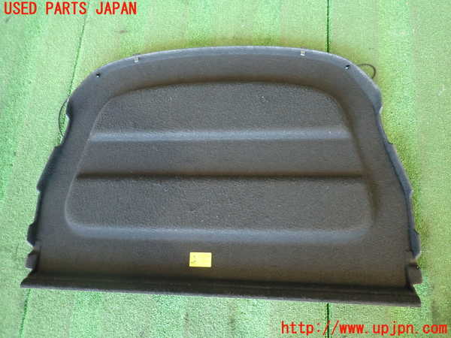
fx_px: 326
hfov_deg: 69.4
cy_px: 169
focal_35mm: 25
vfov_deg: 54.9
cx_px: 226
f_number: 2
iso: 500
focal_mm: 4.5
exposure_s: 1/30
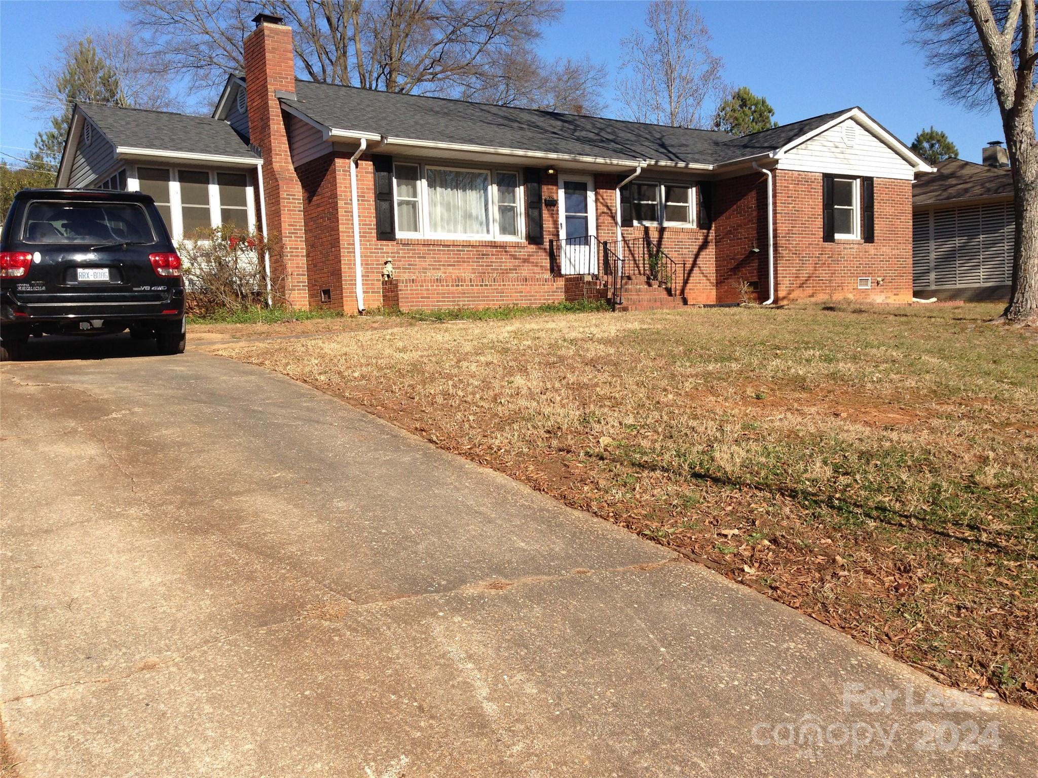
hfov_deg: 55.4
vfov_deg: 42.9
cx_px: 519
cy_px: 389
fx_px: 990
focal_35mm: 33
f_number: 2.4
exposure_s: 1/1205
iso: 50
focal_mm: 4.12
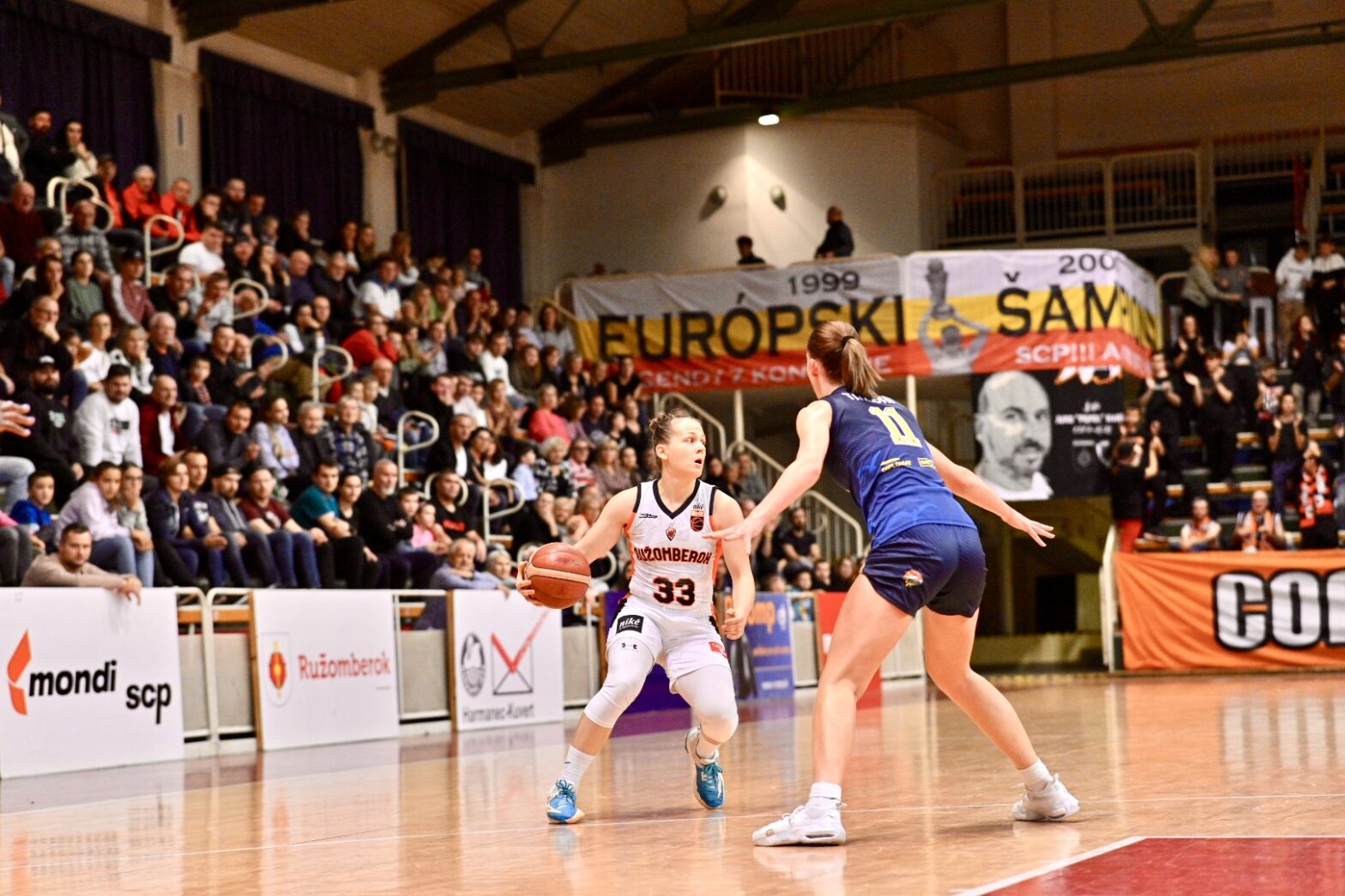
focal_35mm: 85
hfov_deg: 23.9
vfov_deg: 16.1
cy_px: 448
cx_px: 672
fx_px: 3175
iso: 2500
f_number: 2.5
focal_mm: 85
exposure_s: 1/1600
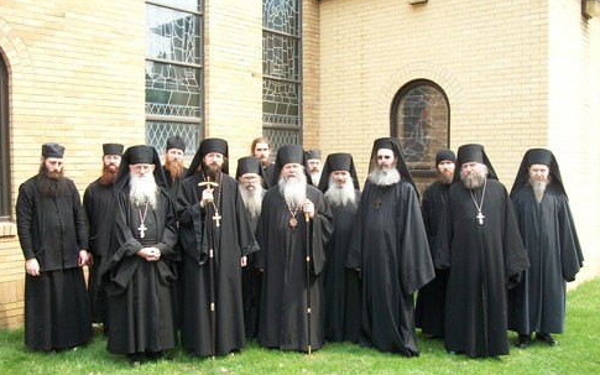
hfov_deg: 55.3
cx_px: 306
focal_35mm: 35
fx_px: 572
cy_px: 217
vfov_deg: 36.2
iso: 80
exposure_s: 1/200
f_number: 2.9
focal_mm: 5.7
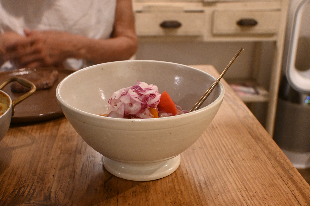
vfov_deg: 29.4
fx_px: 394
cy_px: 103
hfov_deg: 43.0
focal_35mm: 46
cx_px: 155
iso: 3600
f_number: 4.8
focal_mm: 30.5
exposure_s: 1/60
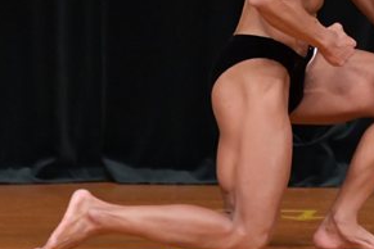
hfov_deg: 2.2
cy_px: -23
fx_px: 9547
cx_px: 309
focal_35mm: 919
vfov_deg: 1.5
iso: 4000
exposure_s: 1/400
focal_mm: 230
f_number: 5.6
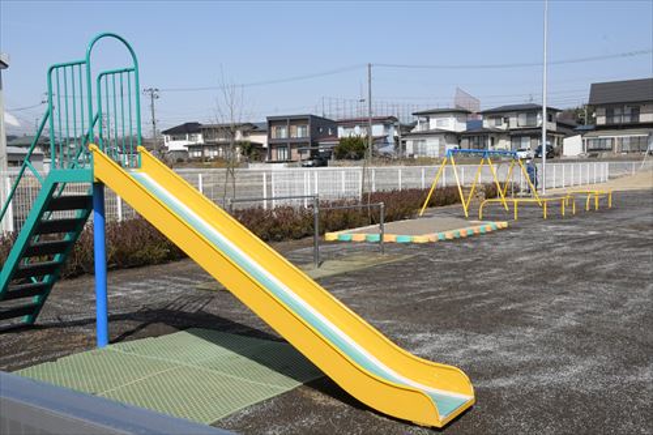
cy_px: 218
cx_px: 326
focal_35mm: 39
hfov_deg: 49.6
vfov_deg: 34.2
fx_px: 707
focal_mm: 26
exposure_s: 1/1250
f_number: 18
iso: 1600
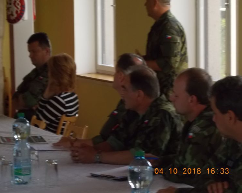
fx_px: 974
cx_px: 113
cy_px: 97
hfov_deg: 14.2
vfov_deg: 11.4
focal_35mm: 136
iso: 320
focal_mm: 23
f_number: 6.5
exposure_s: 1/60
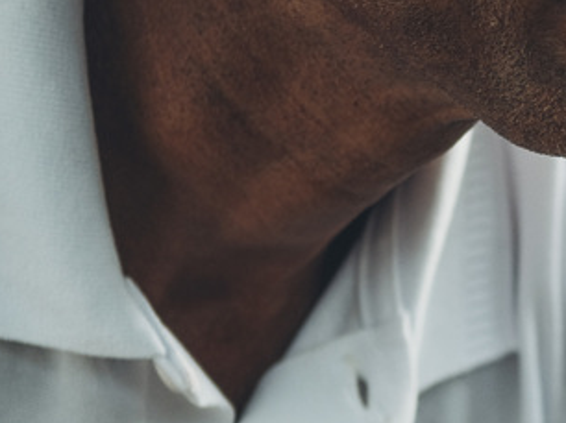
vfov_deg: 5.2
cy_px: 103
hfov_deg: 6.9
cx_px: 808
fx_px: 4624
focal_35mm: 283
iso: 400
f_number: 2
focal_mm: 50
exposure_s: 1/400
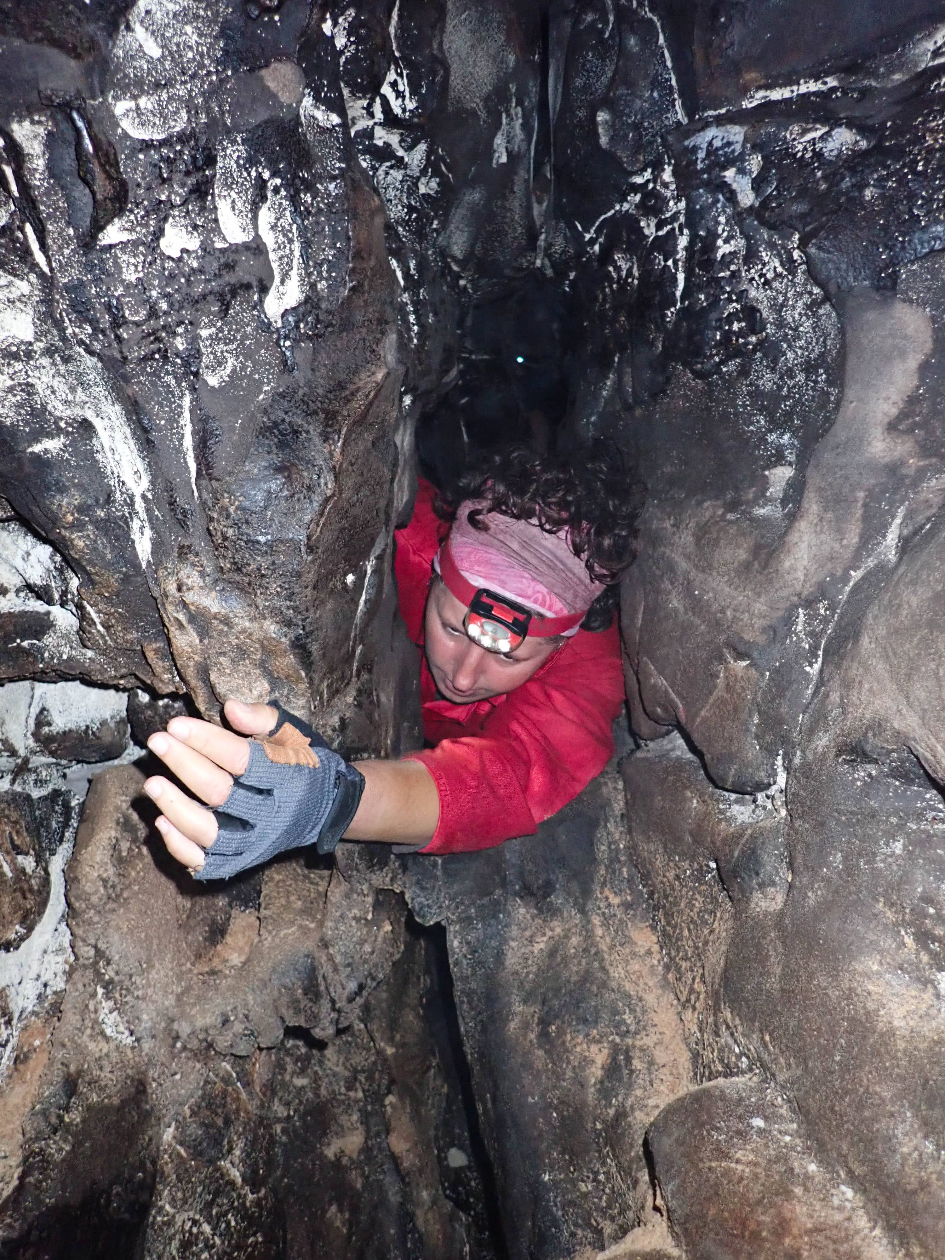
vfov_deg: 69.4
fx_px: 910
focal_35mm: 25
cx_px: 472
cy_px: 630
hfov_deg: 54.9
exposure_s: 1/30
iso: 800
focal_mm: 4.5
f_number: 5.6
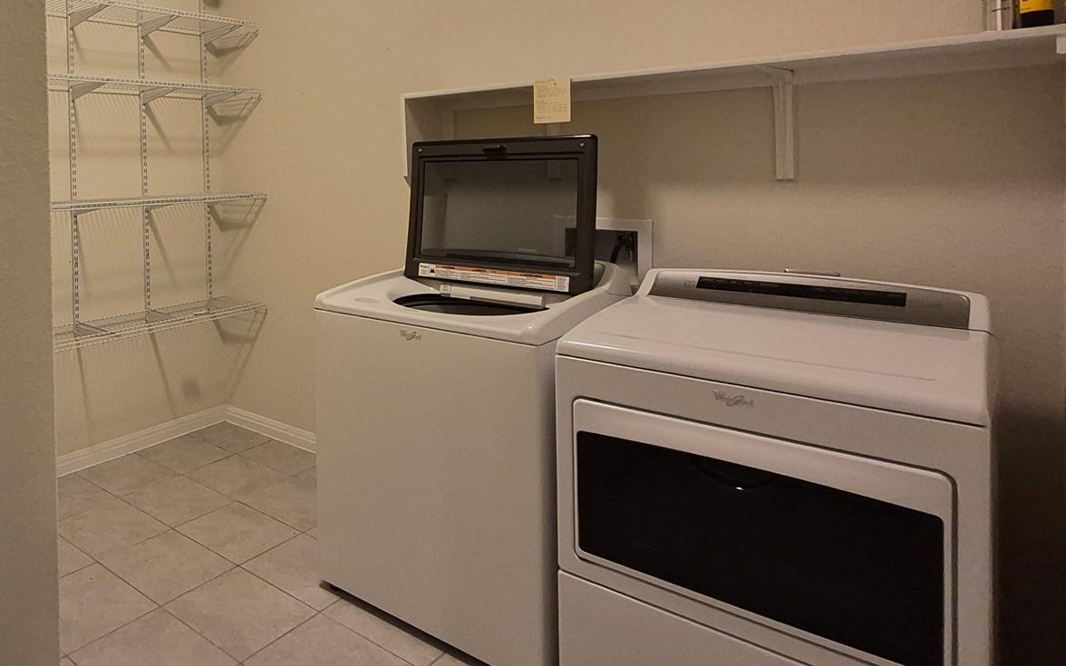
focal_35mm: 24
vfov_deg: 49.7
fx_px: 697
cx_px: 181
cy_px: 197
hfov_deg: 66.3
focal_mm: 1.74
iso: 640
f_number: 2.2
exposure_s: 1/60
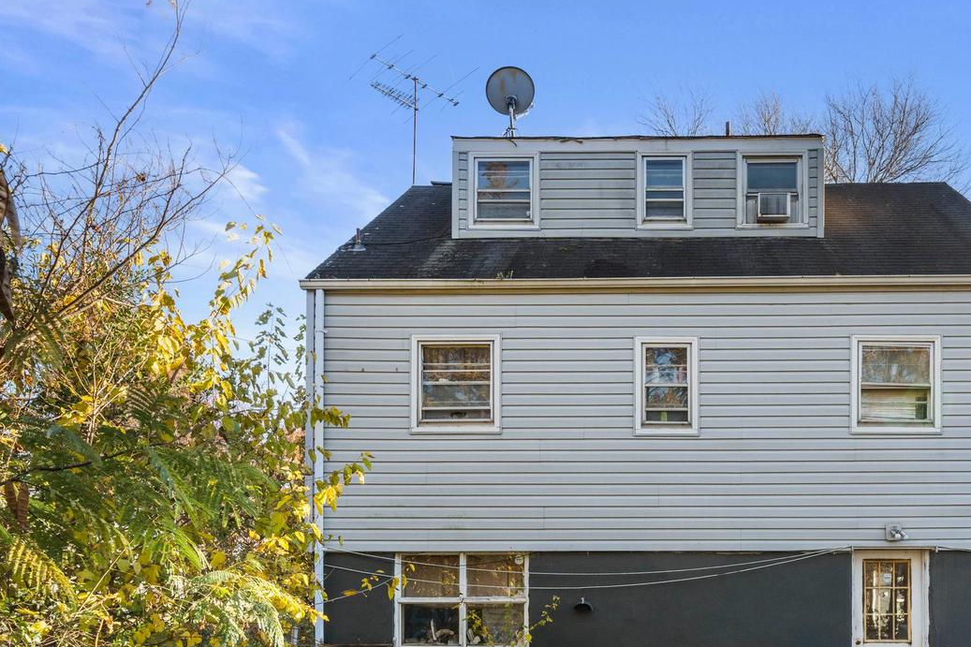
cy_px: 424
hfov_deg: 69.4
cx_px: 652
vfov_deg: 50.5
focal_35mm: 25
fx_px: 674
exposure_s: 1/200
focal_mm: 18
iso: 500
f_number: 8
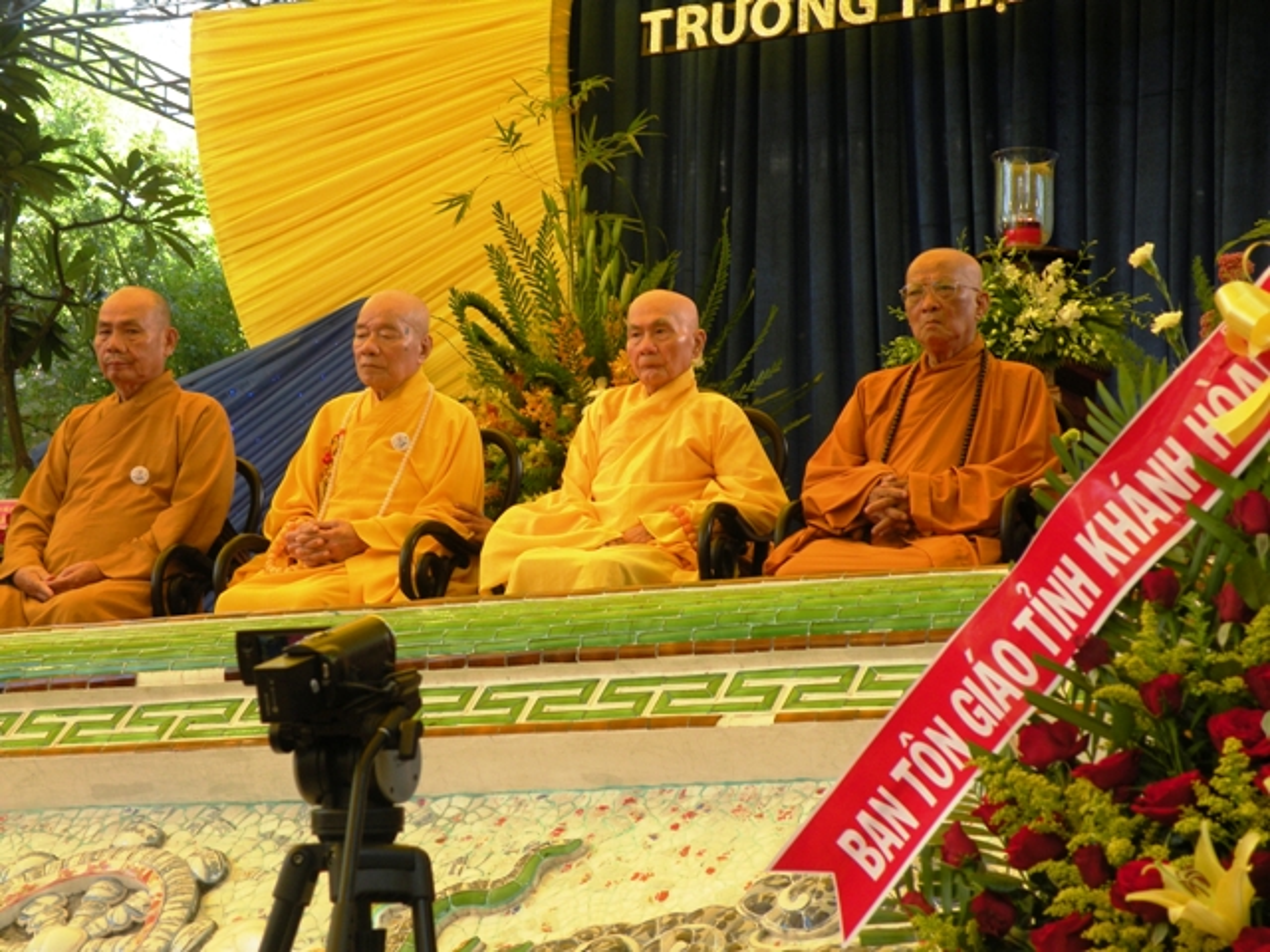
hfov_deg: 21.1
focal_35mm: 93
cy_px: 476
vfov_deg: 15.9
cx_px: 635
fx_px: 3412
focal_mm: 16.4
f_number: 4
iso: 86
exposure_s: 1/60.4
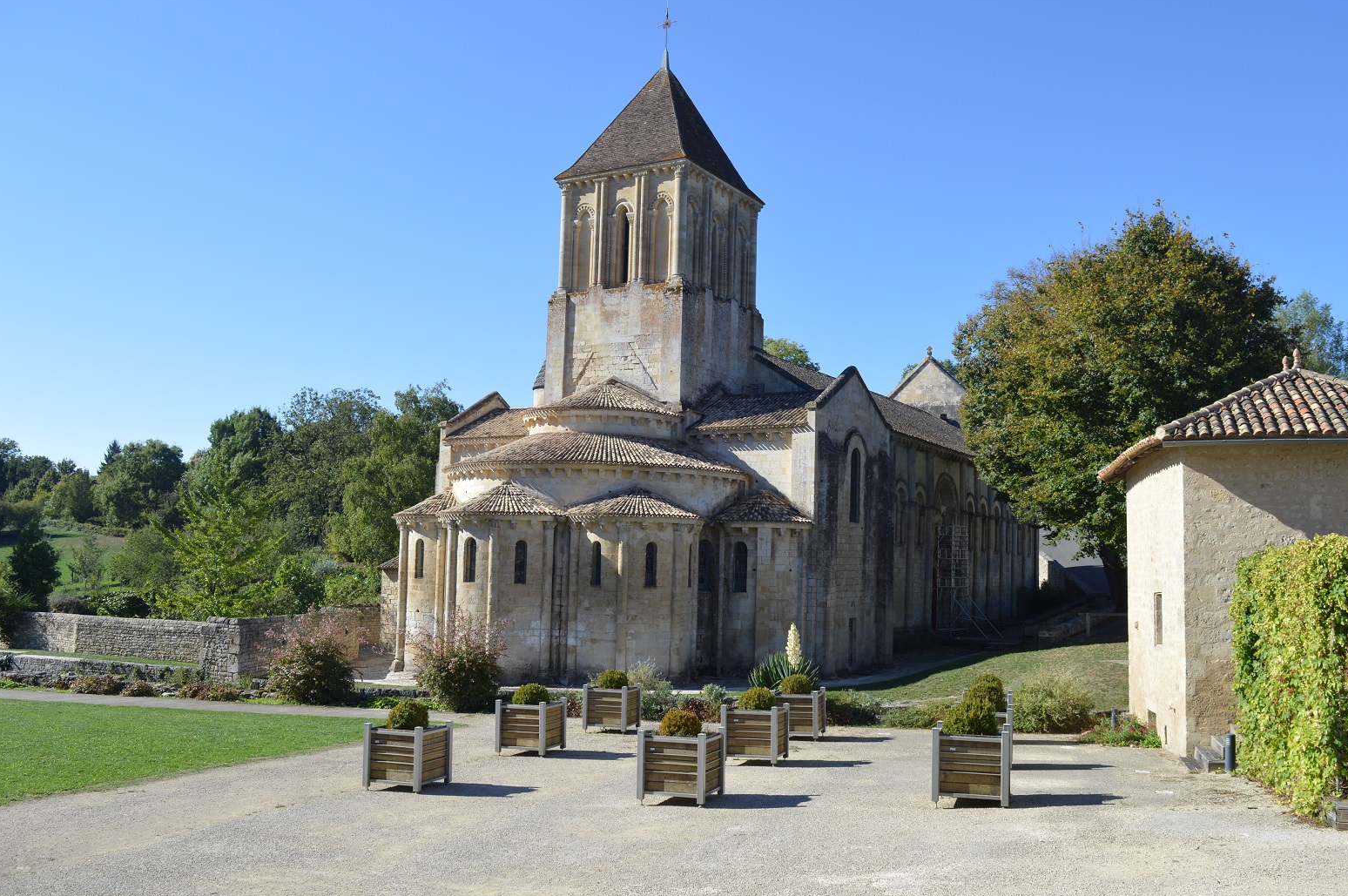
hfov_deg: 60.3
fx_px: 1160
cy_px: 443
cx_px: 691
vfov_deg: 42.2
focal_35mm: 31
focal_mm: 20
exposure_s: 1/250
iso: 100
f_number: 7.1
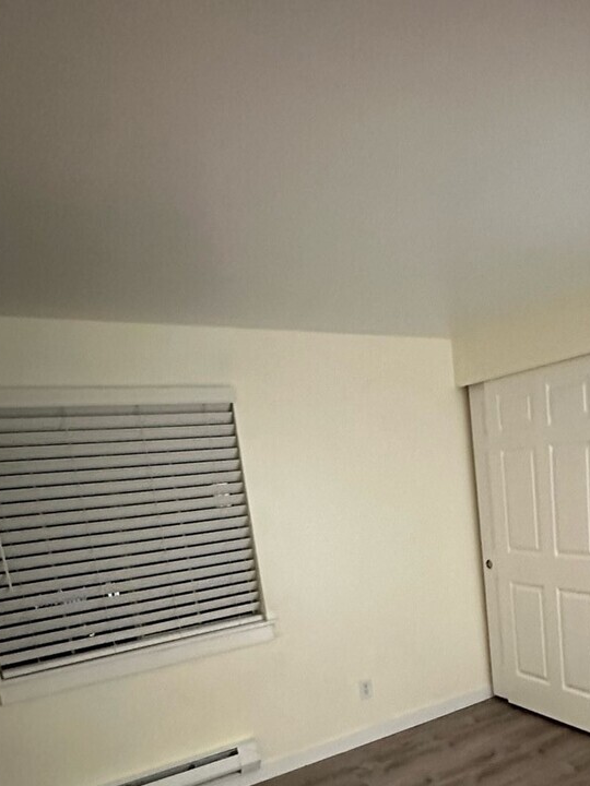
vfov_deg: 59.2
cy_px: 611
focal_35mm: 28
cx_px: 451
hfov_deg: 47.6
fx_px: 636
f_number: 2.2
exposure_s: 1/40
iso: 1250
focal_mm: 2.22
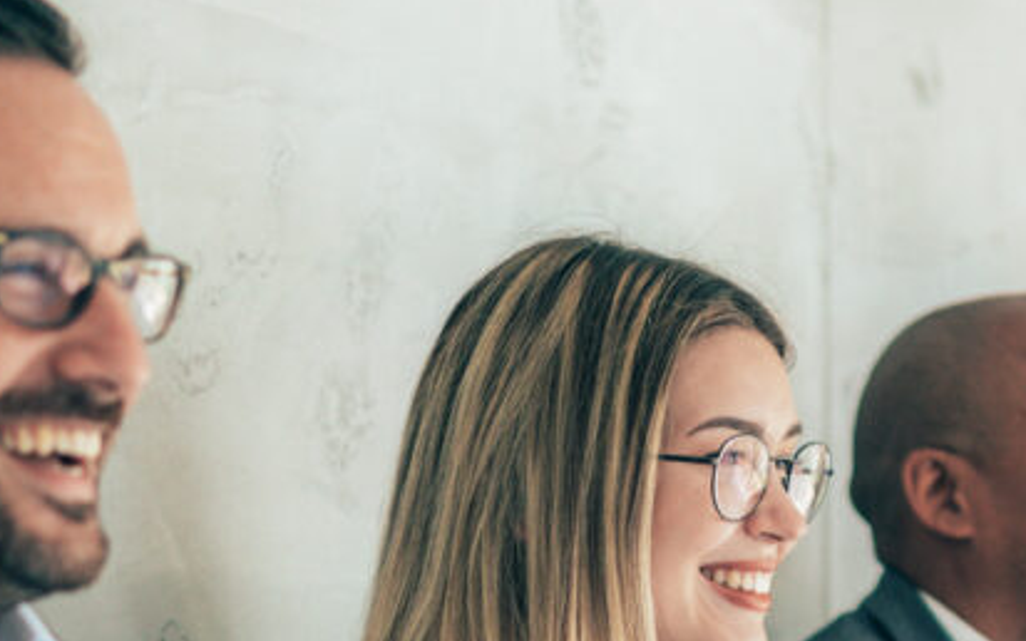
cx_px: 539
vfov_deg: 7.9
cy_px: 981
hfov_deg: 12.8
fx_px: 4557
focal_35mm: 163
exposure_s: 1/1000
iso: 400
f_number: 2
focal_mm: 55
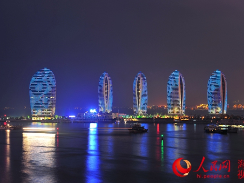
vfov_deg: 19.1
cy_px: 91
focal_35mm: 77
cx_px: 126
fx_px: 543
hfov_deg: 25.3
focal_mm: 70
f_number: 7.1
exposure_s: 20
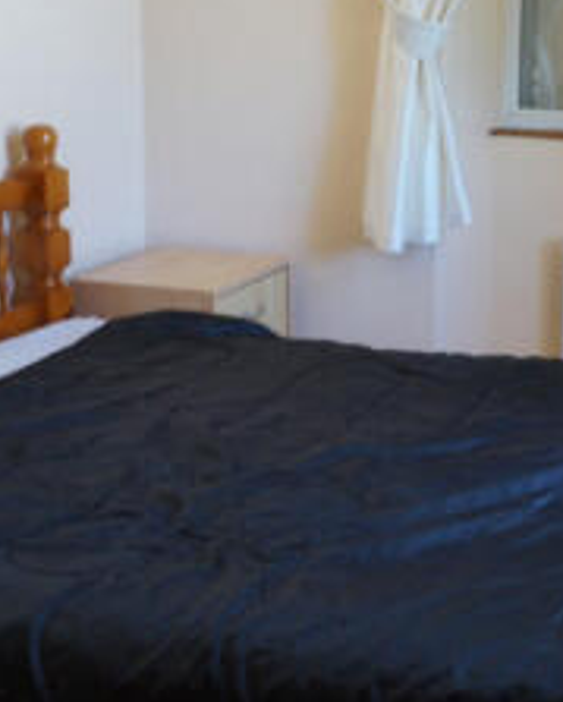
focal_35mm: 63
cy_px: 206
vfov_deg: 29.7
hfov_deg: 23.2
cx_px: 566
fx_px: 1310
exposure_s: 1/25
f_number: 4
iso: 200
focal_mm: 21
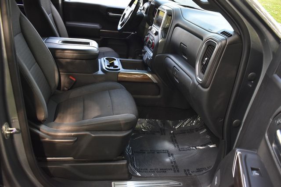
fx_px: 246
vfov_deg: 41.7
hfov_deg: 59.5
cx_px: 140
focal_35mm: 32
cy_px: 94
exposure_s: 1/160
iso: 800
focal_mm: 21
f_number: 3.8
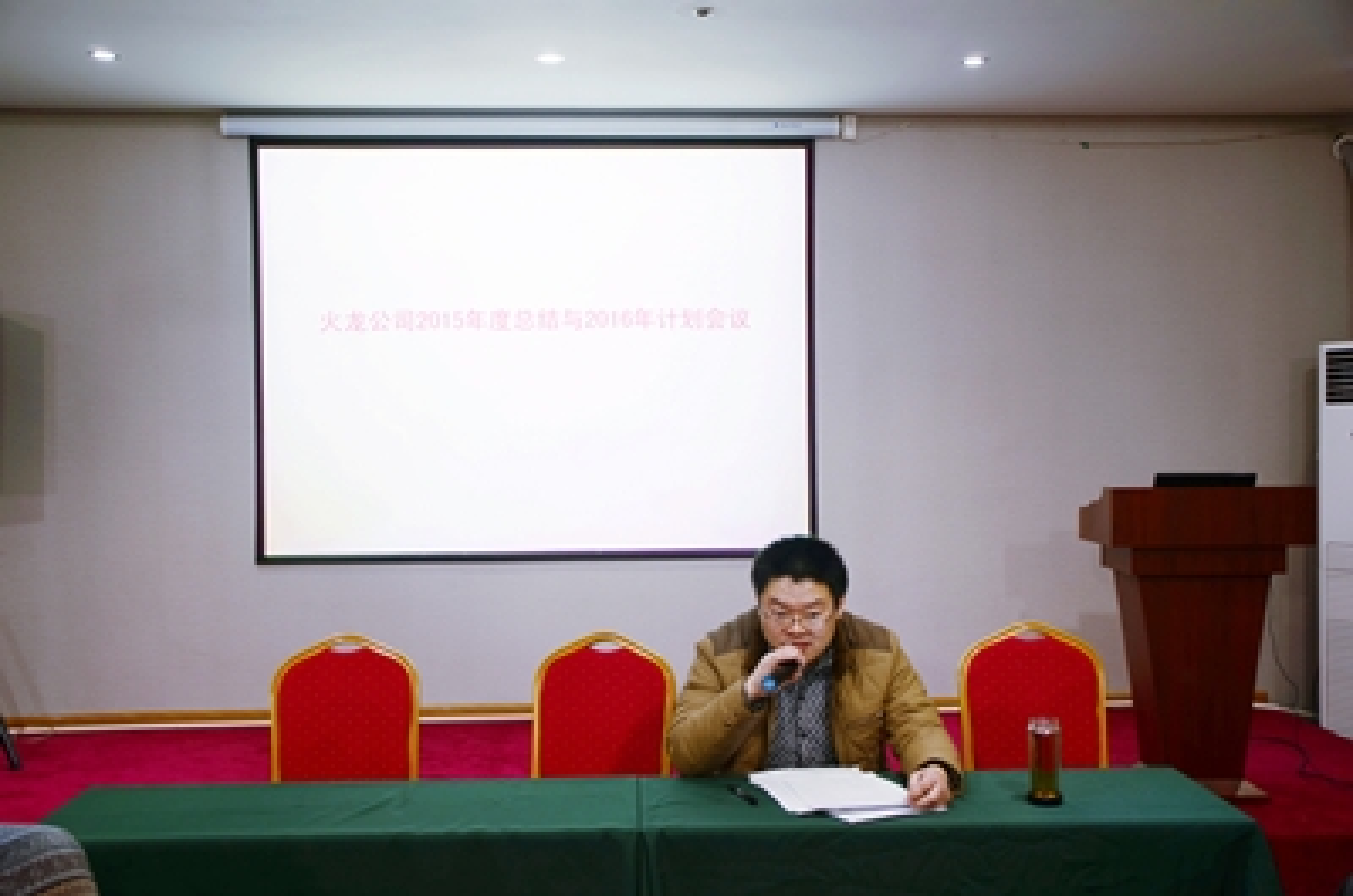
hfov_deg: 53.2
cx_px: 676
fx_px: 1350
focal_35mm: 36
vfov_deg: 36.7
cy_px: 448
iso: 100
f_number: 3.8
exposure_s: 1/10
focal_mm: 24
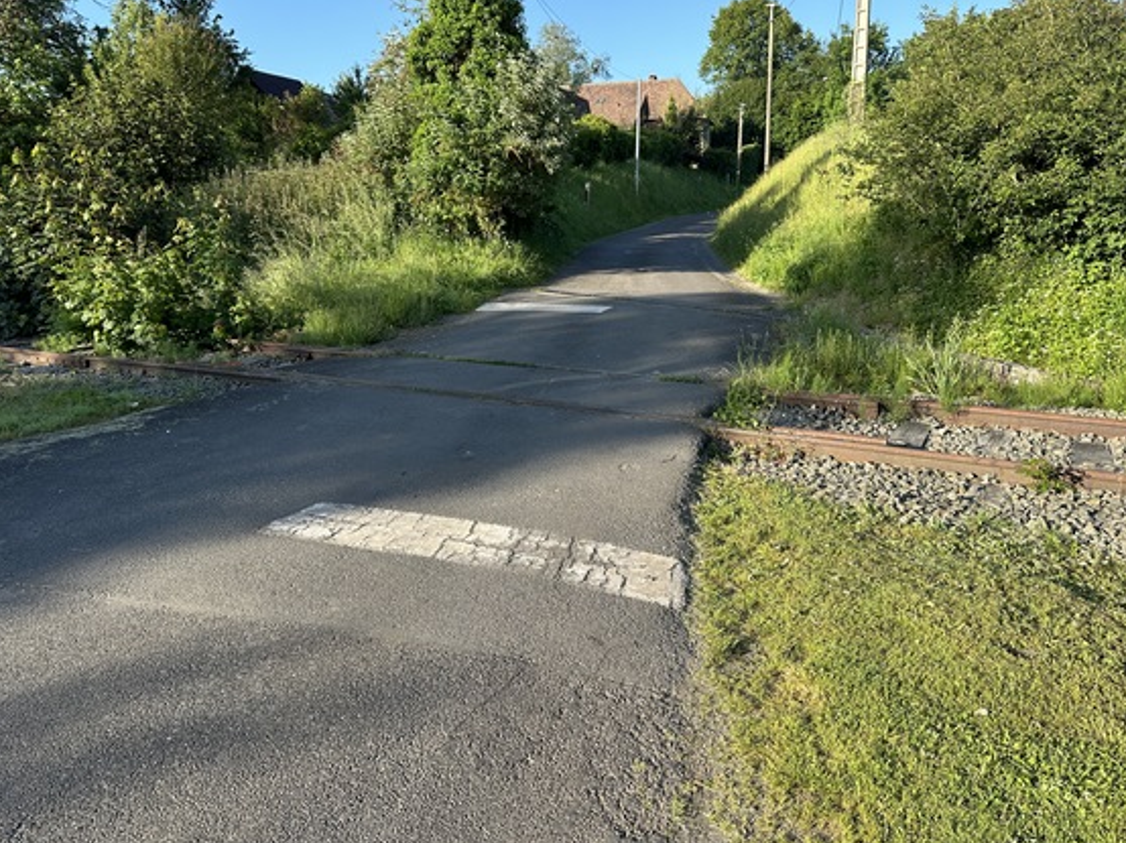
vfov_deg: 53.0
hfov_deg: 67.3
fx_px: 845
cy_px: 408
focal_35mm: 26
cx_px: 591
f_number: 1.78
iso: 80
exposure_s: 1/1050
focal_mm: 6.86
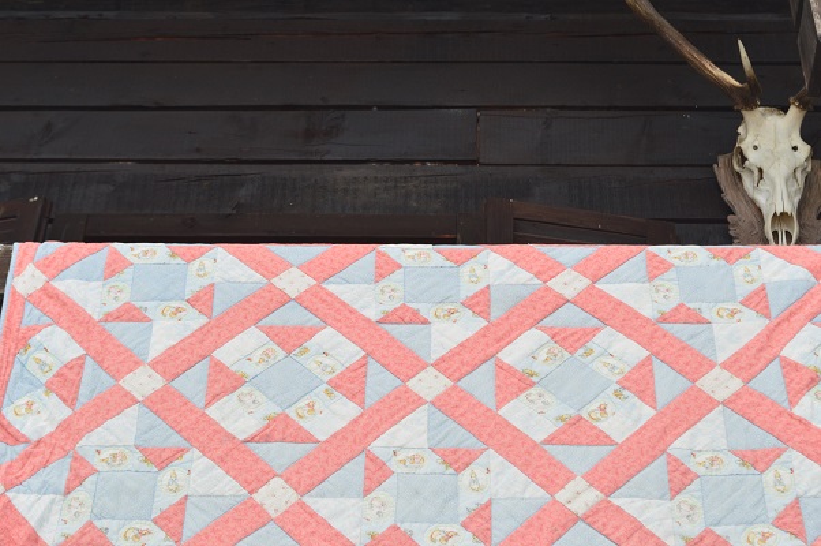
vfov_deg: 16.5
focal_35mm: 82
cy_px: 273
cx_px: 410
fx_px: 1879
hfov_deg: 24.6
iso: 400
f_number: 8
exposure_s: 1/80
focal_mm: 55
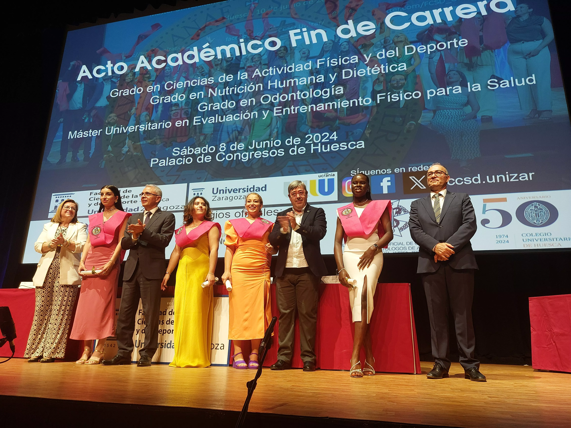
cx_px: 286
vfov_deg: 54.9
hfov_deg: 69.4
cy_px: 214
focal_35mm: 25
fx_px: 412
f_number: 1.8
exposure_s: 1/50
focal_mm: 5.23
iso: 125
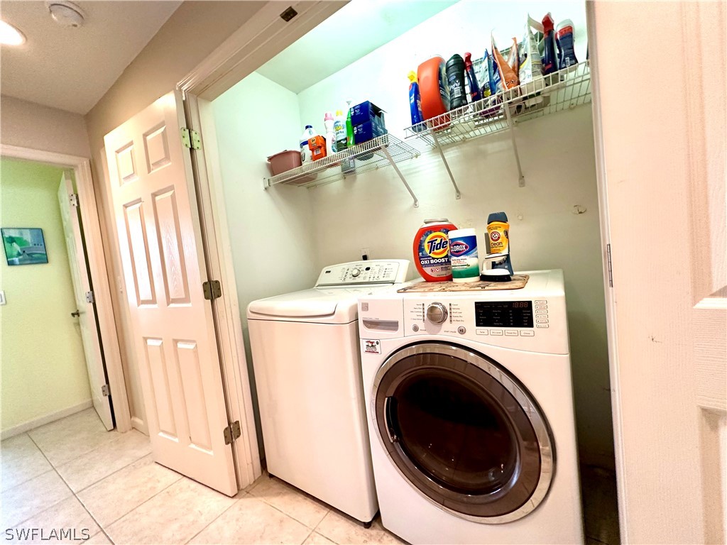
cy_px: 272
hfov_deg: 102.1
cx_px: 364
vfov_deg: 85.7
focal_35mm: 14
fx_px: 294
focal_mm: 2.22
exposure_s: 1/60
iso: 200
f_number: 2.2
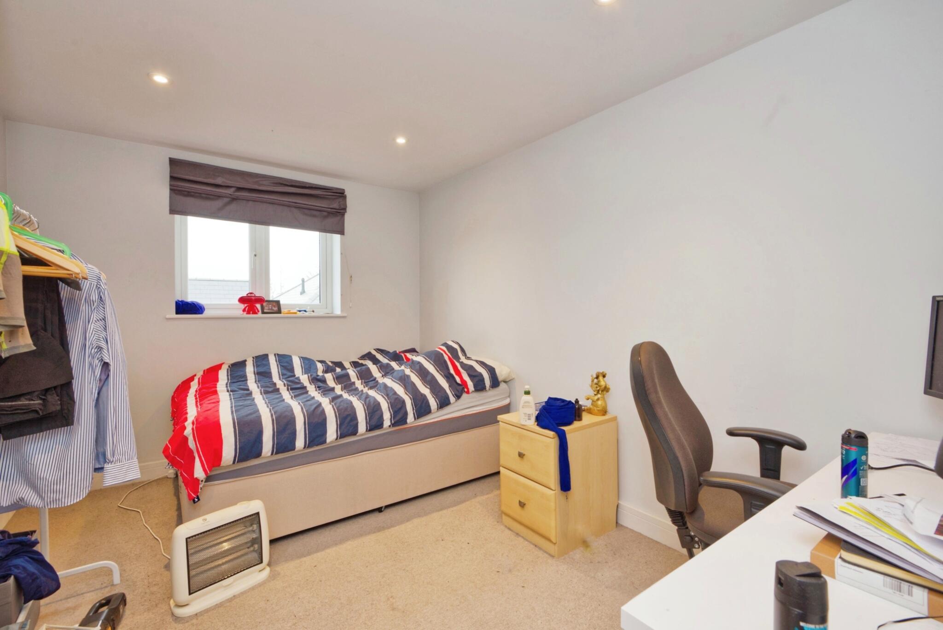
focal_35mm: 16
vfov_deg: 73.8
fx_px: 419
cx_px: 472
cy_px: 315
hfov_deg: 96.7
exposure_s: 1/15
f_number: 9
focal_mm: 16
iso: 400
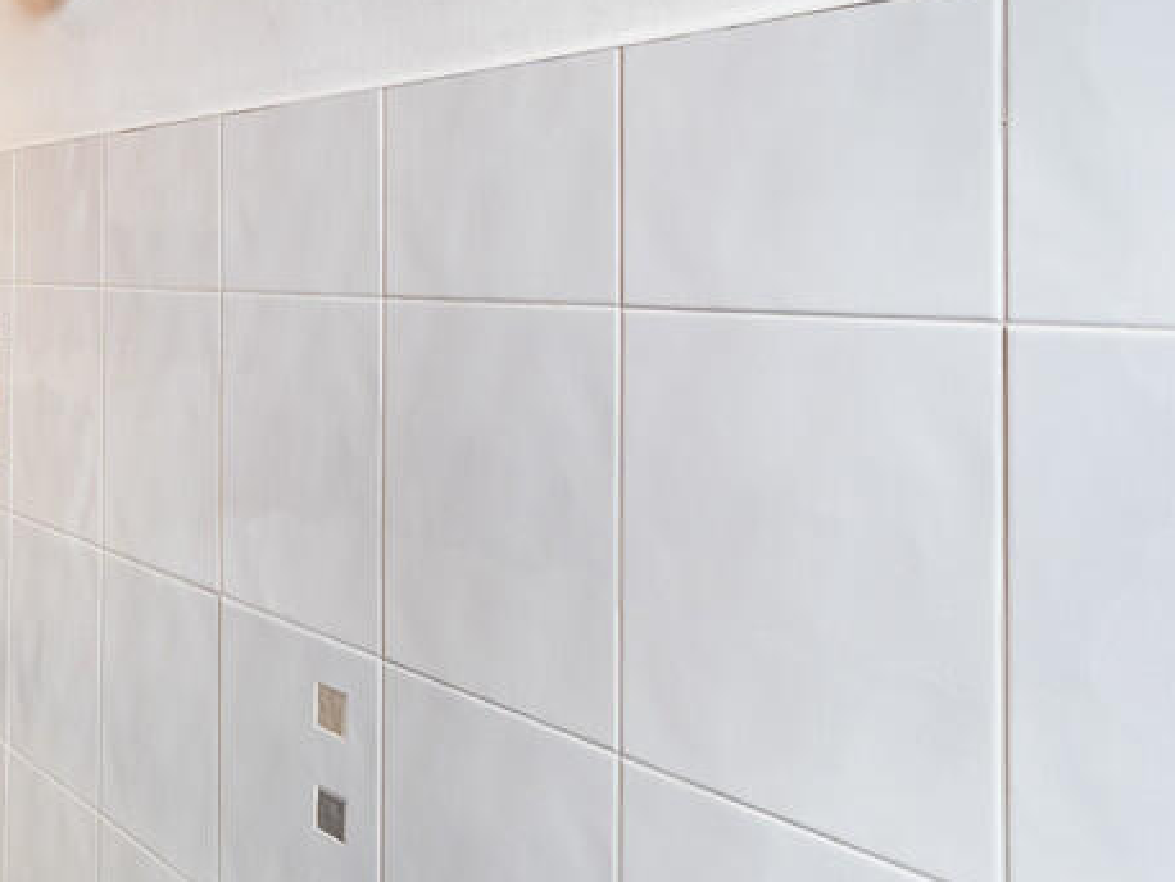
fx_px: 1291
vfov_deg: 36.9
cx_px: -8
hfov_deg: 42.2
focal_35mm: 38
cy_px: 231
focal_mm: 8
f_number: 5
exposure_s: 1/200
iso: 200
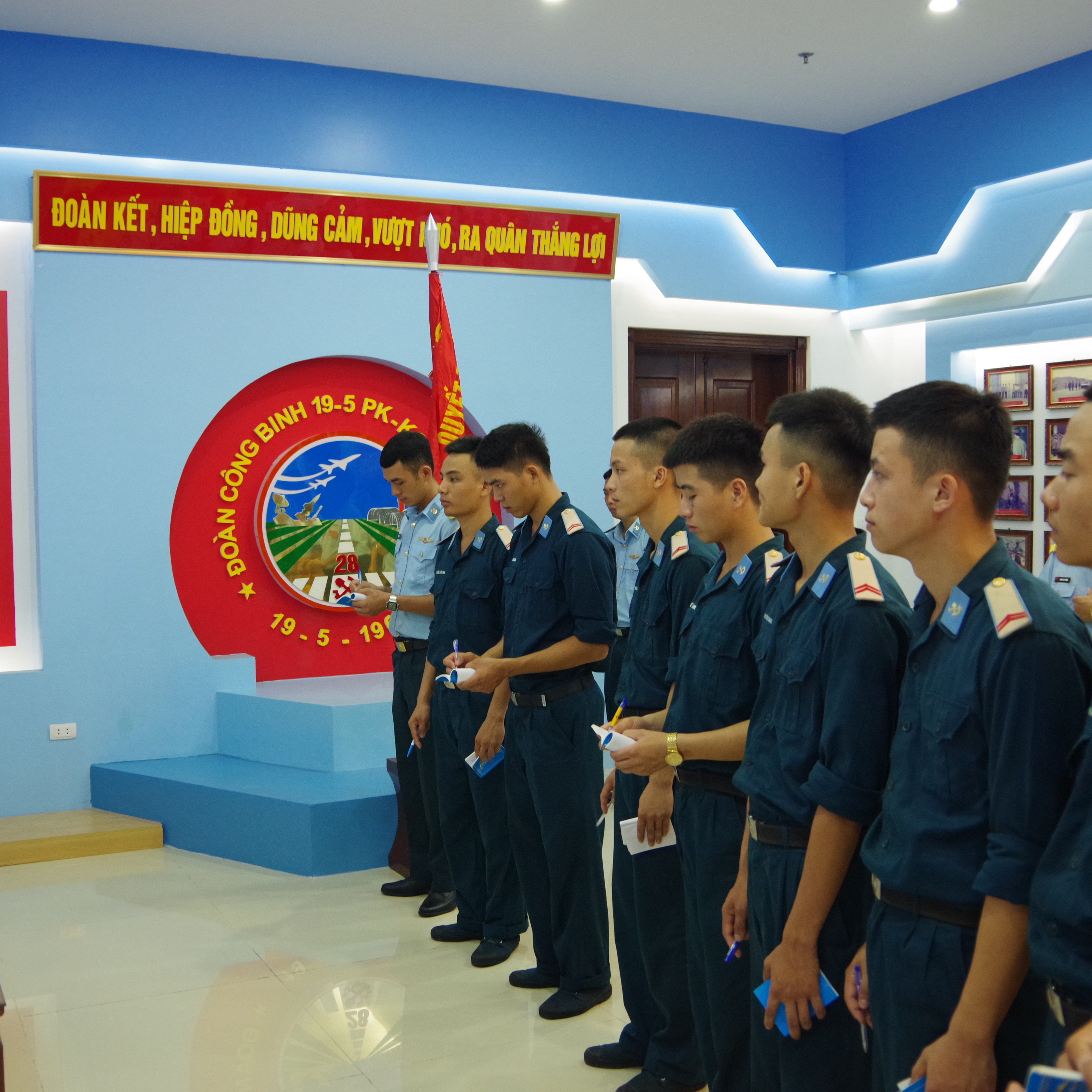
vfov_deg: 47.2
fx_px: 1249
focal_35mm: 35
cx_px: 489
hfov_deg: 47.1
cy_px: 554
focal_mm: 18
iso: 1600
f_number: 4
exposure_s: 1/40
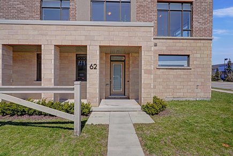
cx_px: 116
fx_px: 110
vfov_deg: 70.4
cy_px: 78
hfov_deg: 93.3
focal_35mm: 17
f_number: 13
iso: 100
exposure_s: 1/160
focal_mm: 17
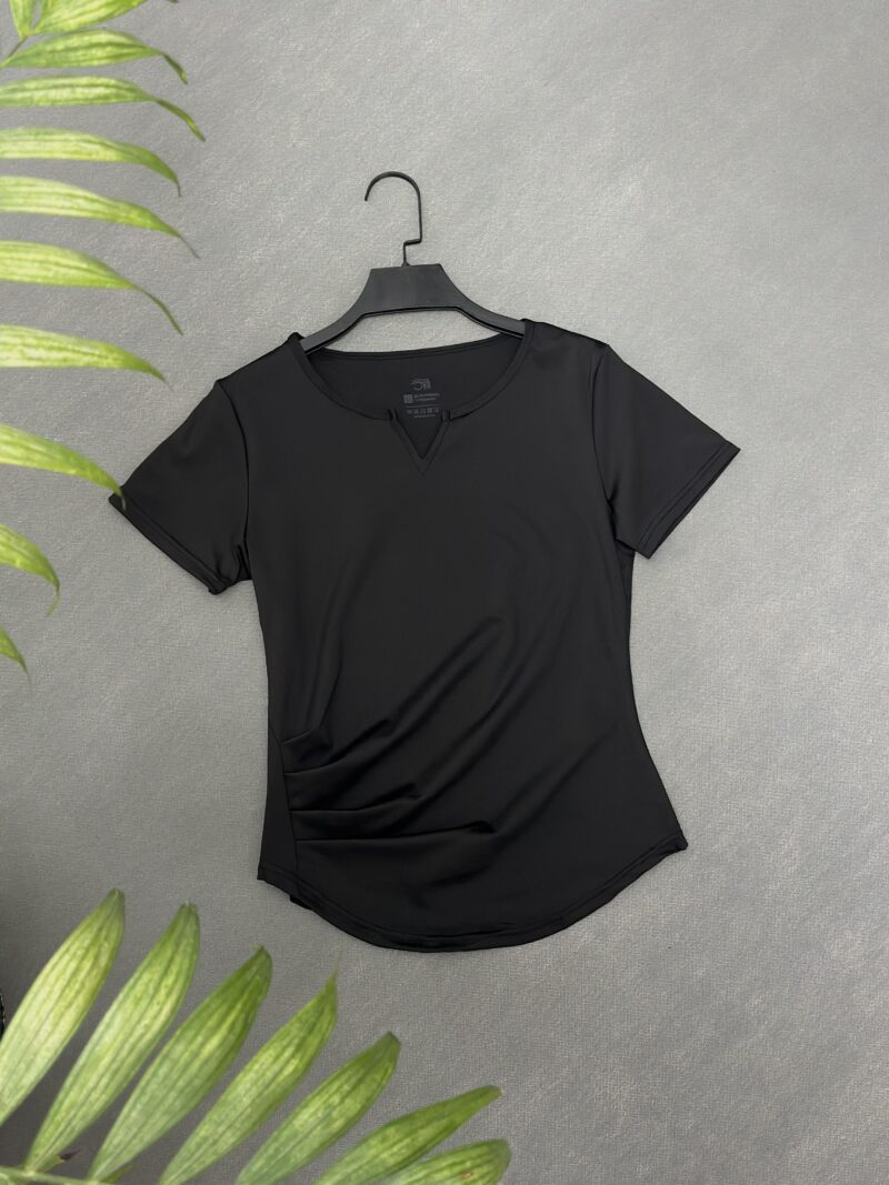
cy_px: 592
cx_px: 444
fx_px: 1644
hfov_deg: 30.3
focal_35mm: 48
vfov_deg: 39.7
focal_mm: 6.86
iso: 400
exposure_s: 1/33
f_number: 1.78
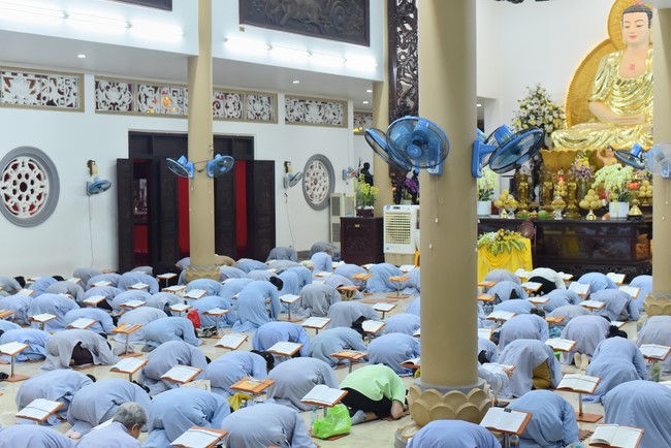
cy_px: 224
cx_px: 336
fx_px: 932
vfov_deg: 27.0
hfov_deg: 39.6
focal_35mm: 50
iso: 2500
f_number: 4.5
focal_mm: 50
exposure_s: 1/125
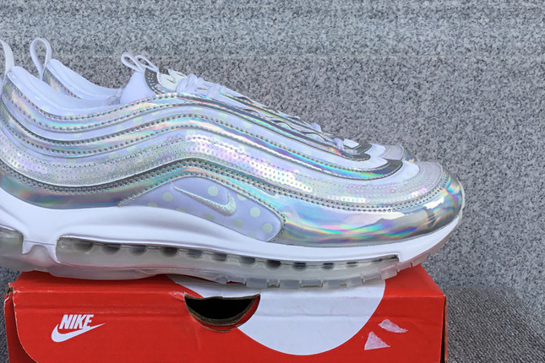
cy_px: 228
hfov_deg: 43.3
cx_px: 209
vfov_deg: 29.7
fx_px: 681
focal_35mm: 45
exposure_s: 1/547
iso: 25
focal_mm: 3.3
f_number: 2.4
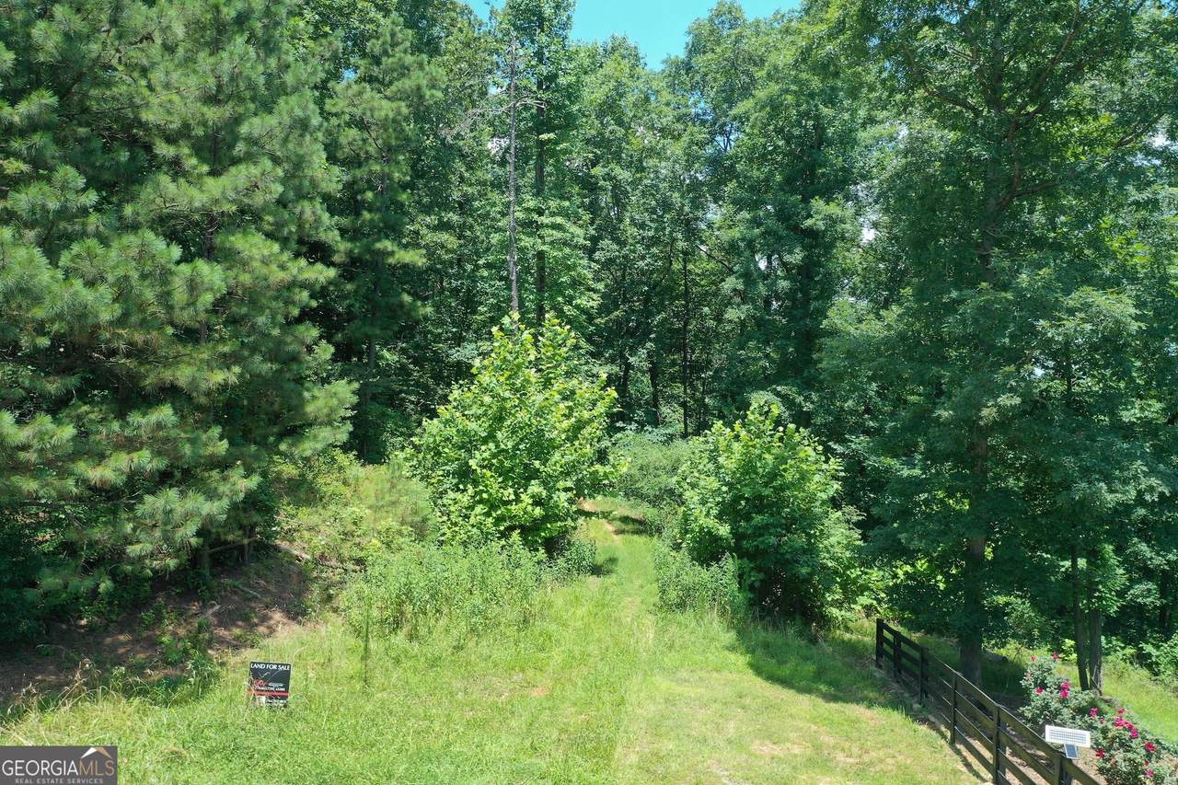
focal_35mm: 28
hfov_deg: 65.5
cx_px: 589
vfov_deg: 46.4
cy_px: 392
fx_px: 916
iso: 100
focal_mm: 10.26
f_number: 4.5
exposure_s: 1/120
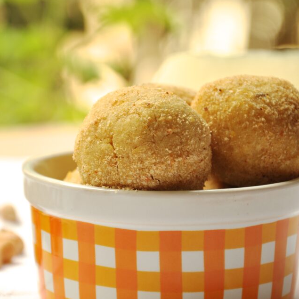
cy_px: 155
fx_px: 2108
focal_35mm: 216
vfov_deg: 8.1
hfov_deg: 8.1
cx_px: 120
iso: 250
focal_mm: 105
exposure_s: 1/125
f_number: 5.6
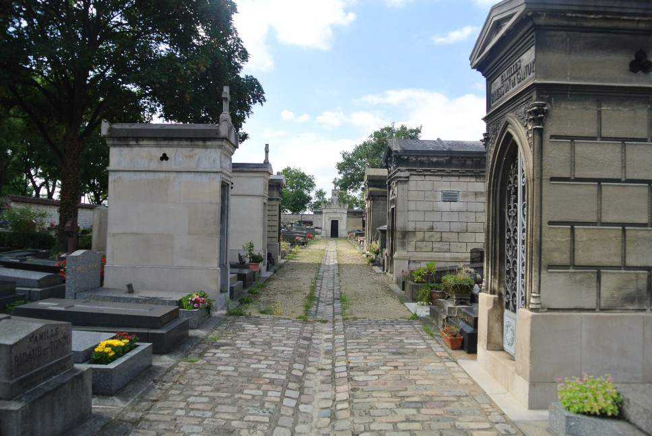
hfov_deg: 67.3
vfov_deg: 48.0
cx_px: 326
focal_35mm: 27
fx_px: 490
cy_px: 218
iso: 100
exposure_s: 1/400
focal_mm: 10
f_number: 4.5
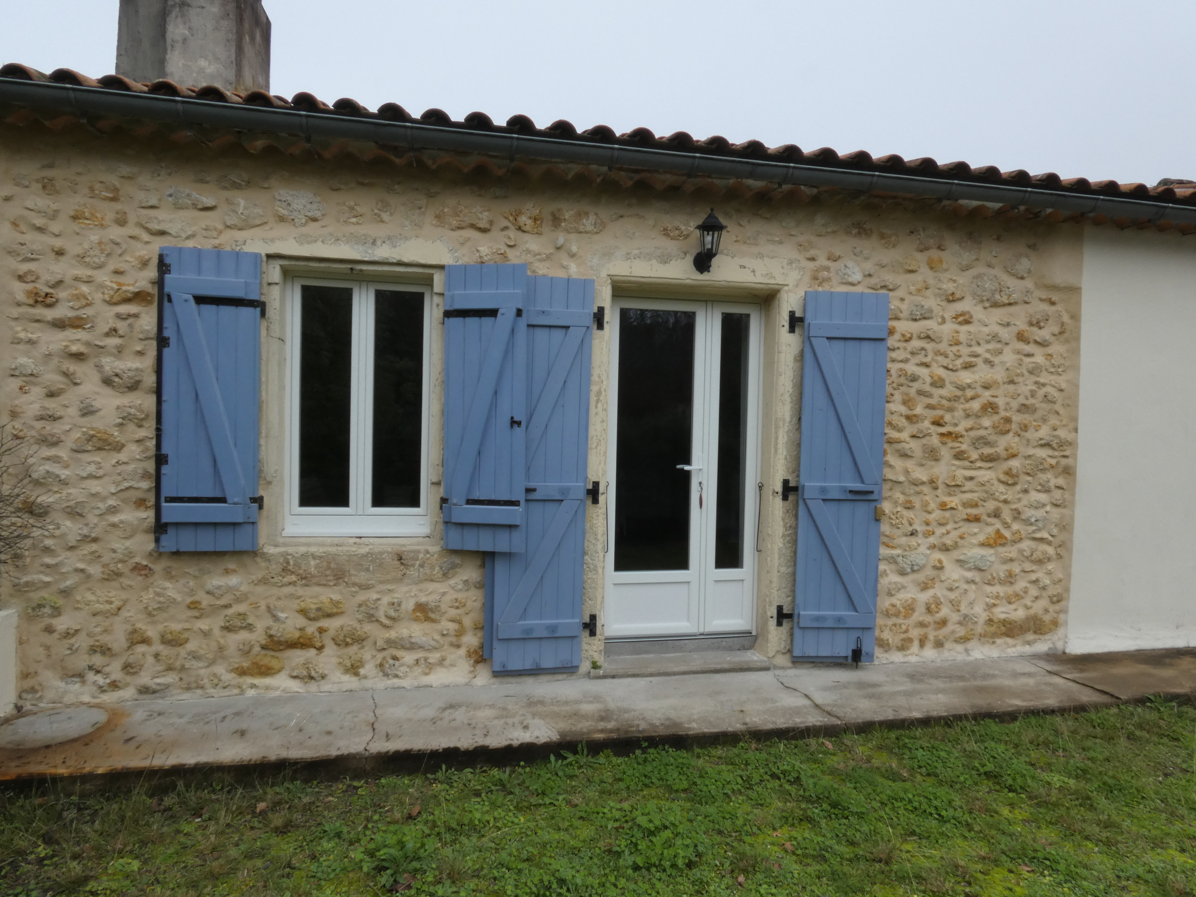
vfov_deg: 66.0
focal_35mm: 20
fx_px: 691
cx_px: 598
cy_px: 448
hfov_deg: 81.7
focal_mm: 3.6
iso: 100
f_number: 8
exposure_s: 1/60
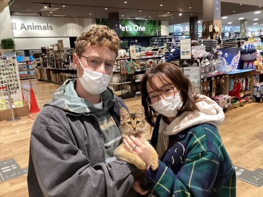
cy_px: 98
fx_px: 236
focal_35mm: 31
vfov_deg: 45.4
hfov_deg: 58.4
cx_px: 132
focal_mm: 3.3
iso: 80
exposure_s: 1/50
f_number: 2.4
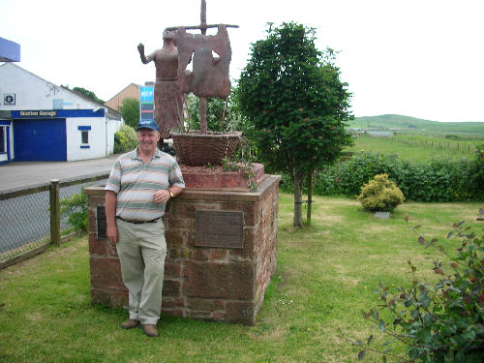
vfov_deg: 40.7
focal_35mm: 35
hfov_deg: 52.6
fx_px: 489
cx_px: 242
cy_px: 182
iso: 50
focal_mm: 5.8
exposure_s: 1/43
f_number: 8.5
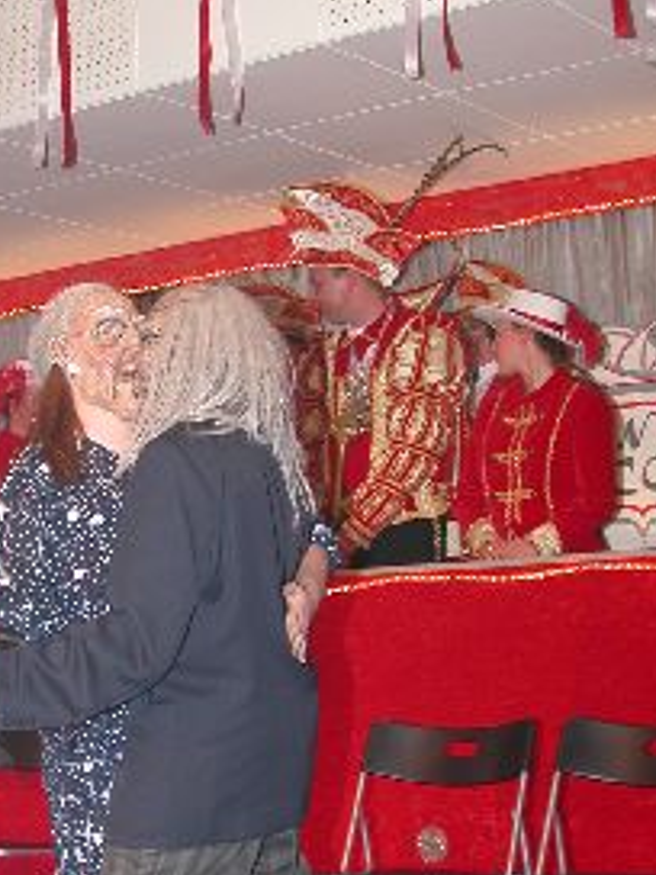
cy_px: 524
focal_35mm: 72
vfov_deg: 27.0
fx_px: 1819
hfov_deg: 20.4
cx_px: 222
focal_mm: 8.9
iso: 100
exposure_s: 1/60
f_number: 2.8
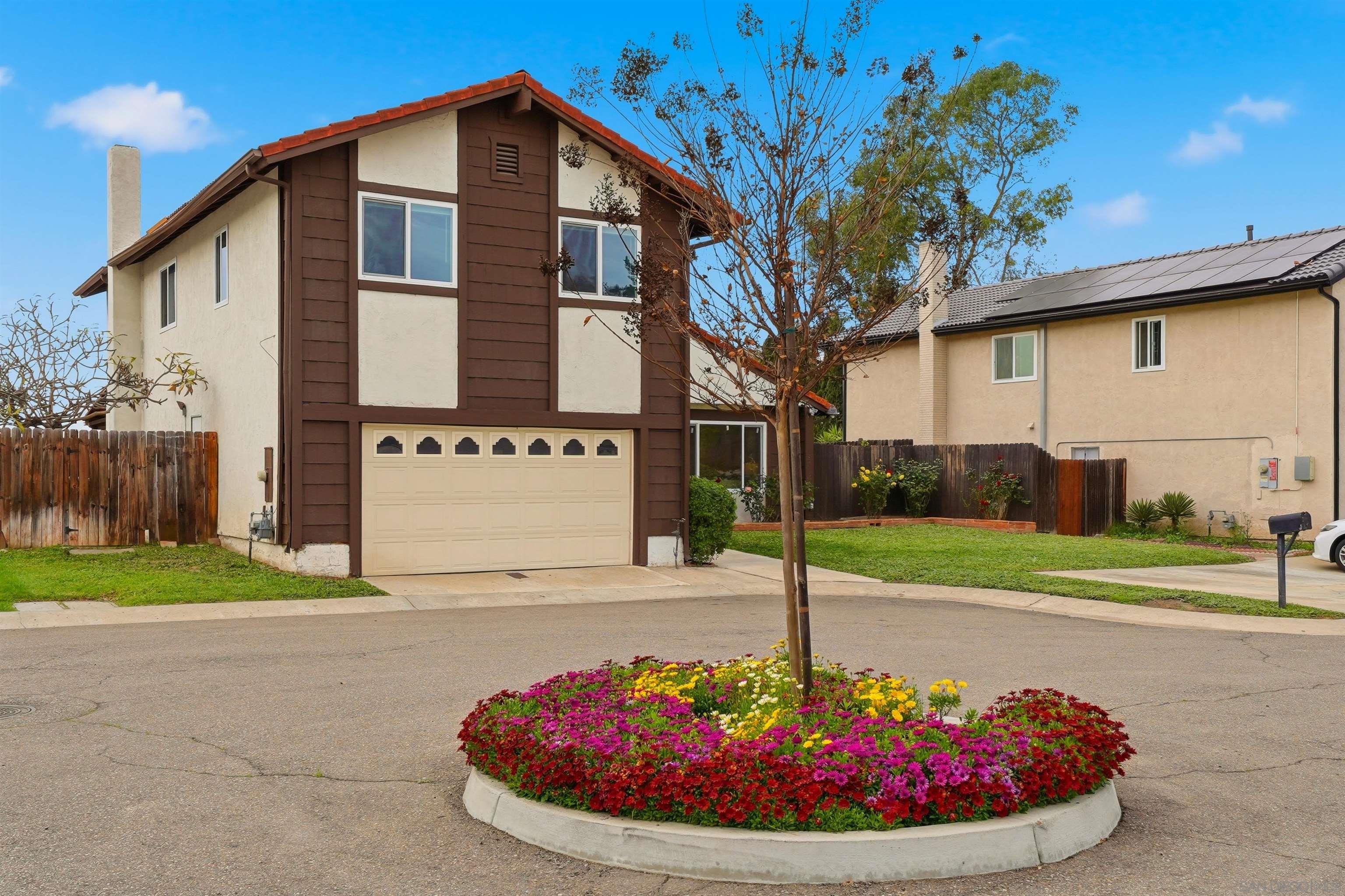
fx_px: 1232
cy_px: 448
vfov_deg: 39.9
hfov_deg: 57.2
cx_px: 672
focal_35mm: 33
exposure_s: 1/1600
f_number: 7.1
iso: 100
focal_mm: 22
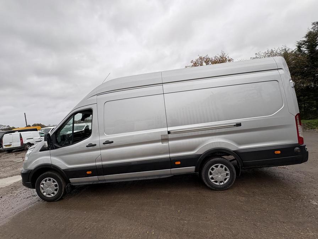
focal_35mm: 14
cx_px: 159
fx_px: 129
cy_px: 120
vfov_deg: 85.7
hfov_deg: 102.1
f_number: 2.2
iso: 40
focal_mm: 2.22
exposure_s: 1/403
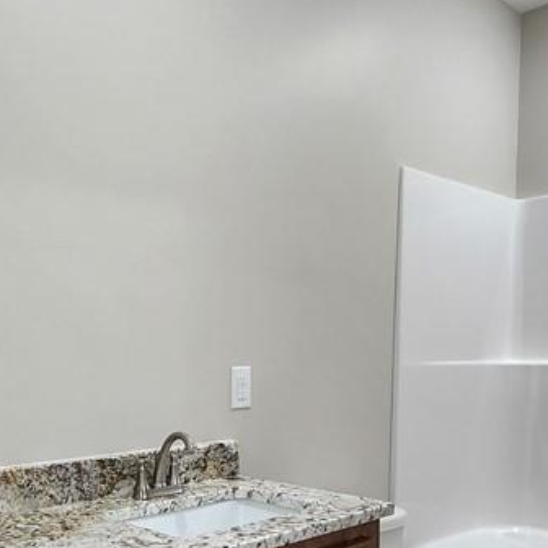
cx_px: 199
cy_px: 406
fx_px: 627
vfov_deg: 45.7
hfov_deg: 46.7
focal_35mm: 35
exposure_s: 1/60
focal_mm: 2.2
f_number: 2.2
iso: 160
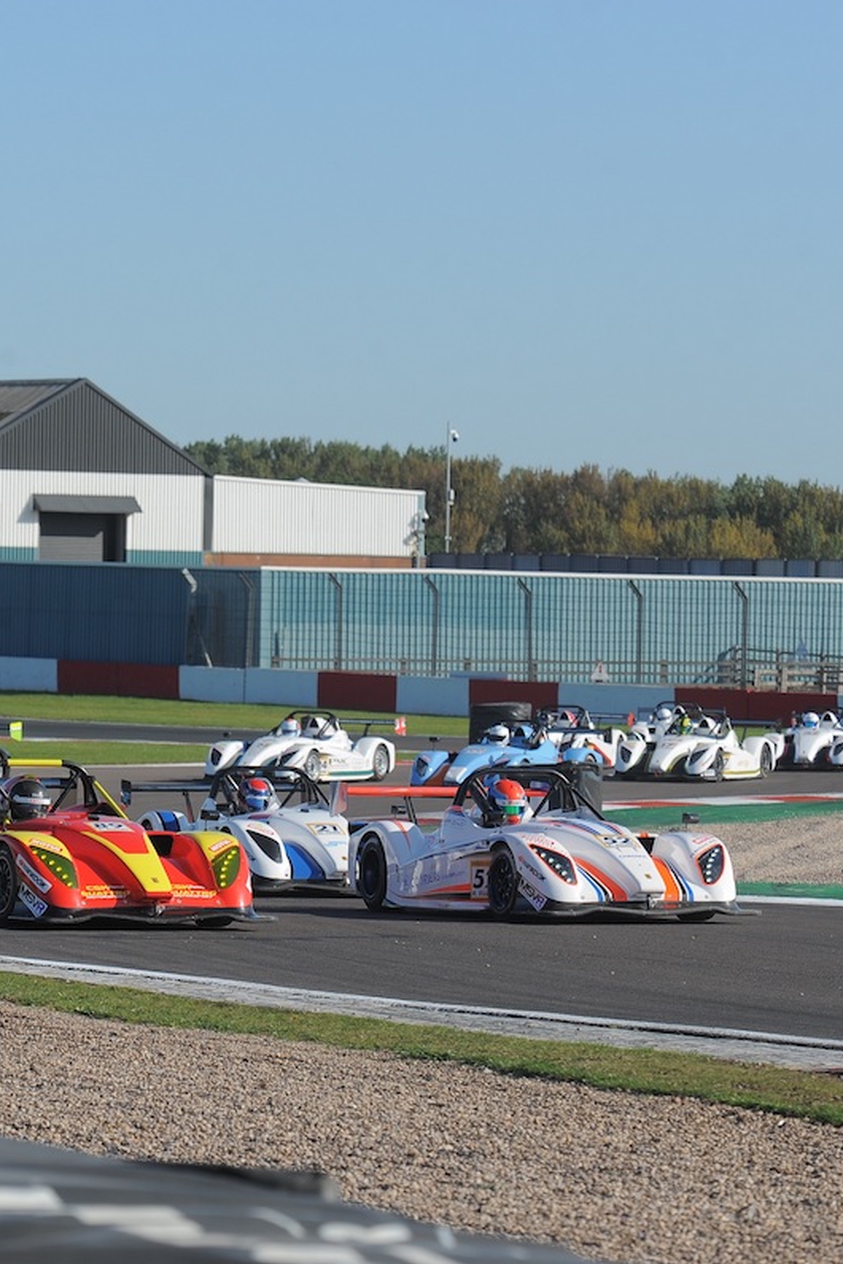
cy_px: 634
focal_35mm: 169
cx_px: 81
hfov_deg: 8.1
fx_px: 5936
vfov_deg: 12.2
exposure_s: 1/1250
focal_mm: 112
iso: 250
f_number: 7.1
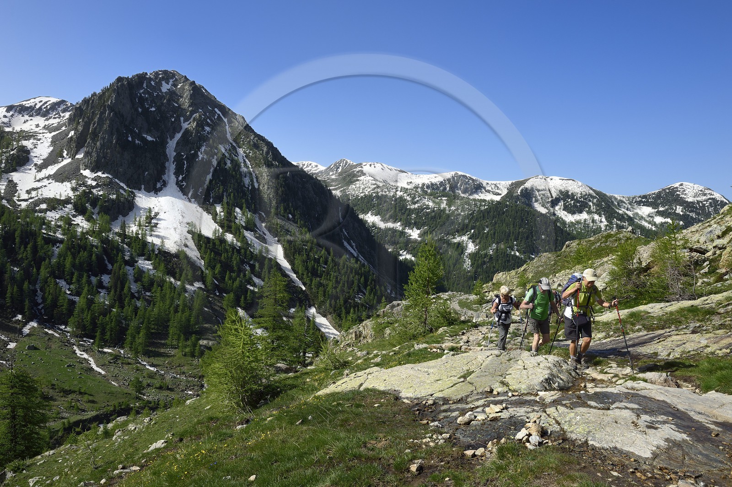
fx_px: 488
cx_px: 366
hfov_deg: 73.8
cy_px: 244
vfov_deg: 53.1
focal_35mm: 24
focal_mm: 24
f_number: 11
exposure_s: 1/320
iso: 200
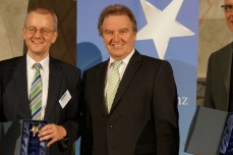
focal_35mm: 92
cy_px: 107
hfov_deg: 22.2
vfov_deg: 14.8
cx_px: 104
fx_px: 594
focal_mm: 35
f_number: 4
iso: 1600
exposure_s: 1/60
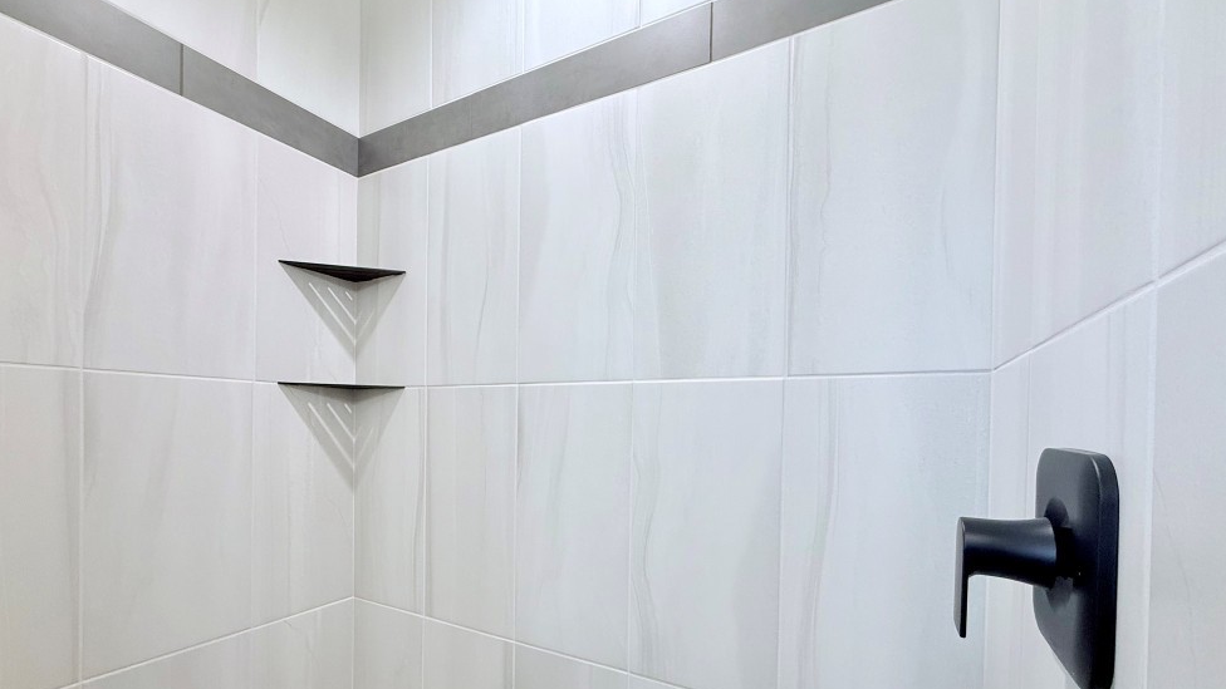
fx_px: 520
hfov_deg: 99.4
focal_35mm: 16
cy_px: 425
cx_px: 613
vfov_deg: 66.2
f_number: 2.2
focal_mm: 2.22
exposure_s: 1/120
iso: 250
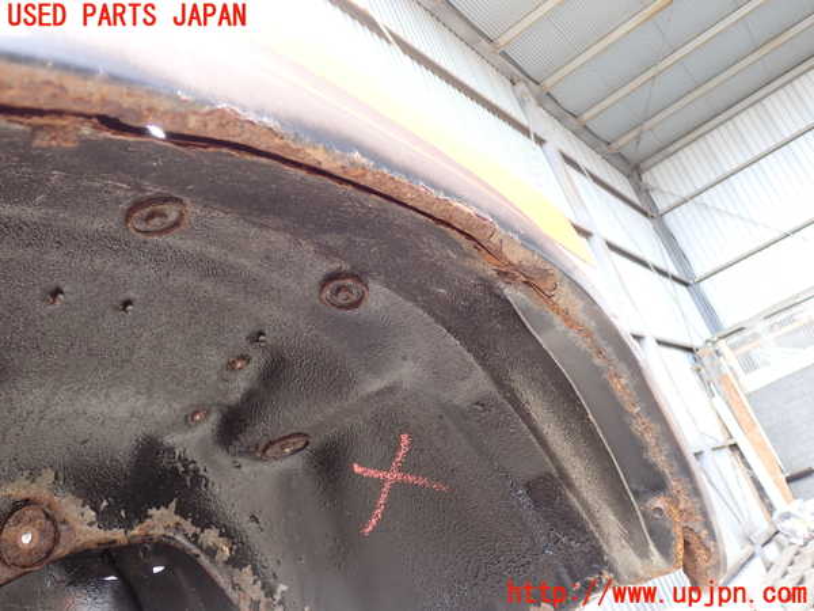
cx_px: 407
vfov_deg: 44.2
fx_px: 752
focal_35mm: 32
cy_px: 306
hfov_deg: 56.8
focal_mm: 5.79
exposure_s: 1/60
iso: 160
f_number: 2.4
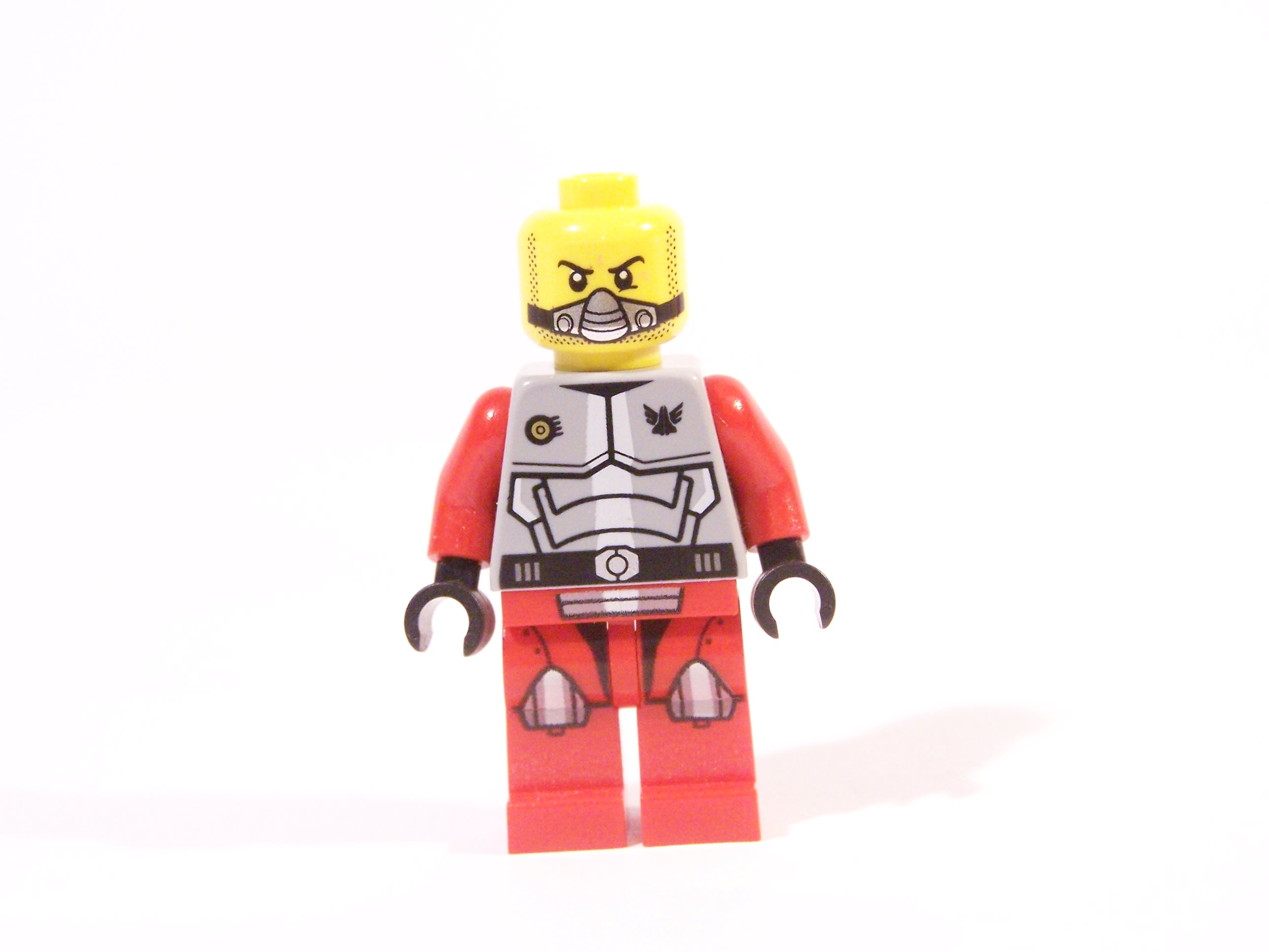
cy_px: 476
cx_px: 634
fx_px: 3849
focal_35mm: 105
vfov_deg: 14.1
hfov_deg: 18.7
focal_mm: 17.5
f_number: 3.6
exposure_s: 1/20
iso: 400
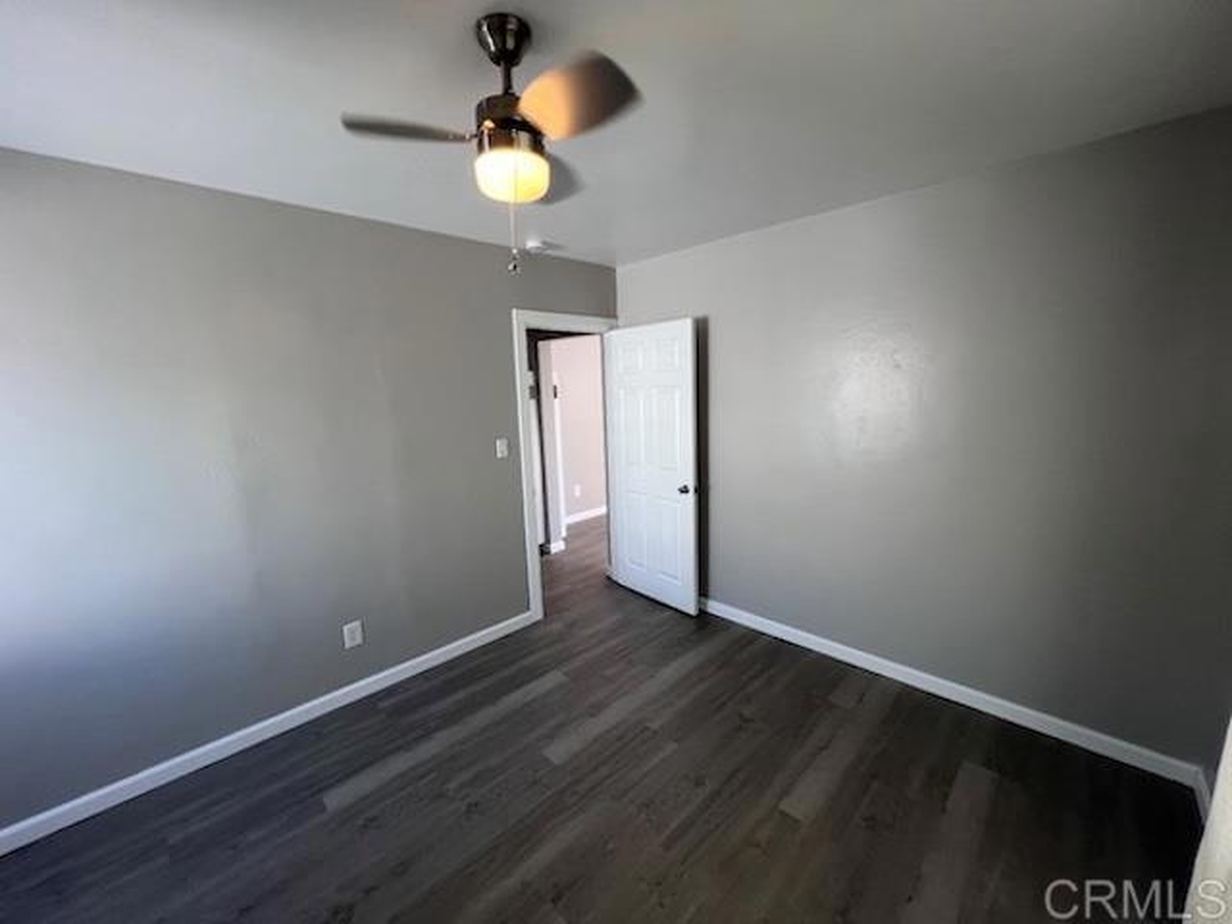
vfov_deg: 89.9
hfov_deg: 106.2
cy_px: 462
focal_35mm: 13
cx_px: 616
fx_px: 463
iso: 64
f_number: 1.8
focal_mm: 1.57
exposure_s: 1/99
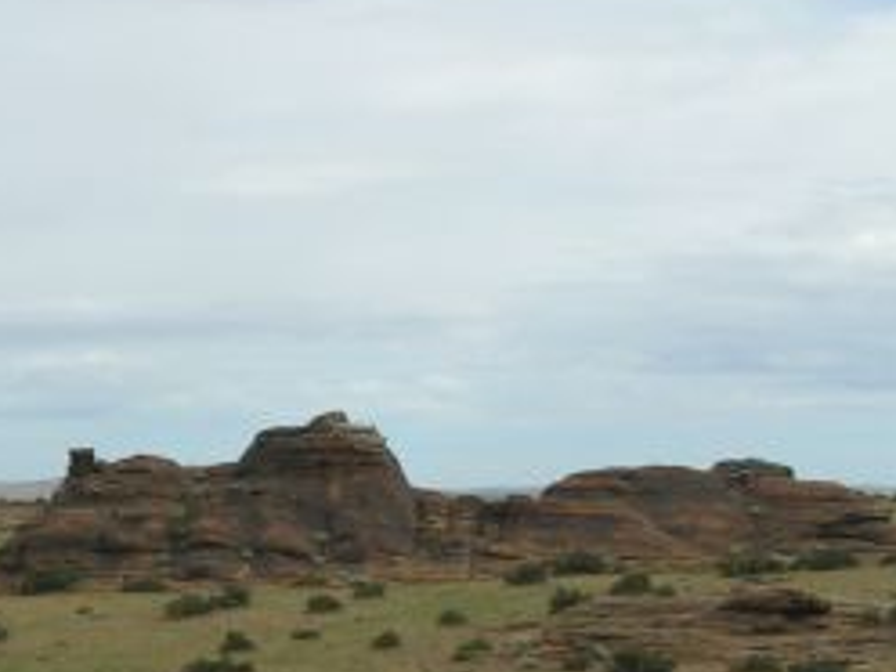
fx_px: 2381
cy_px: 470
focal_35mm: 92
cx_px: 253
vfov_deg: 16.0
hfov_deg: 21.2
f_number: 7.1
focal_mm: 5.8
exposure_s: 1/400
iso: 50
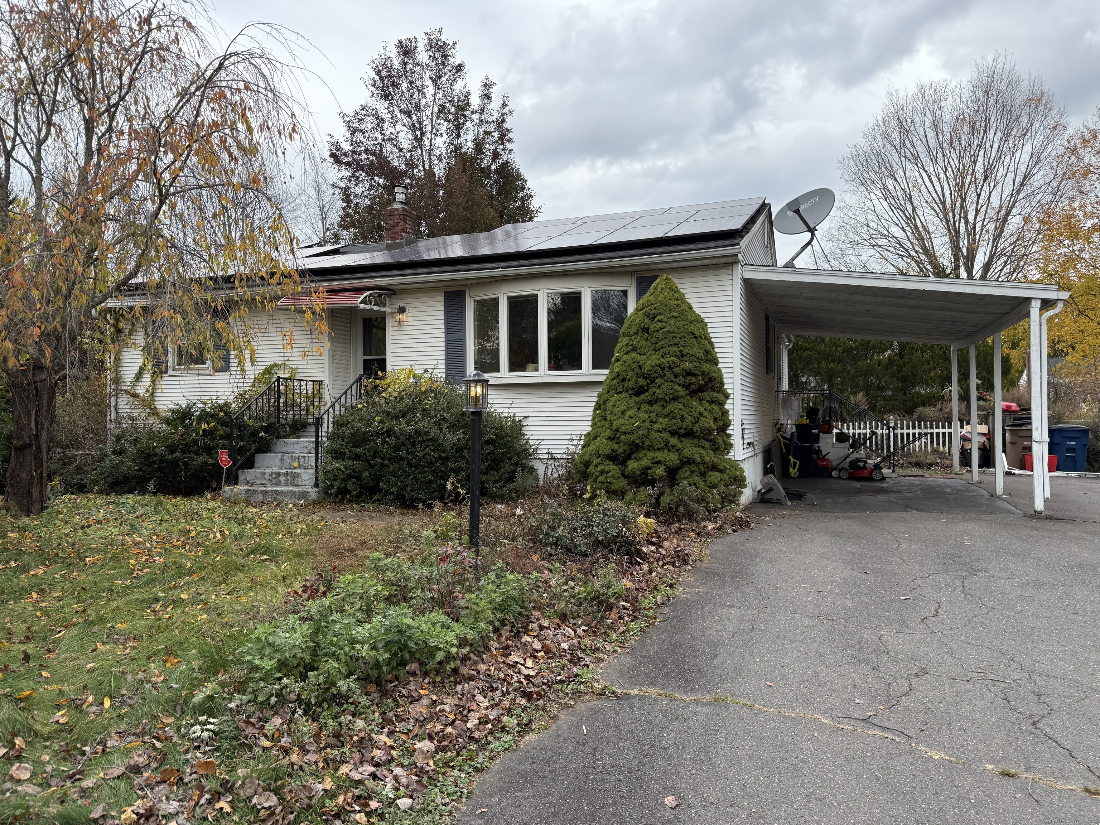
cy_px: 412
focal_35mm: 24
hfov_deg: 71.6
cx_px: 550
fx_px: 763
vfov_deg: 56.8
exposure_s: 1/1337
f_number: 1.78
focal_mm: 6.76
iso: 100
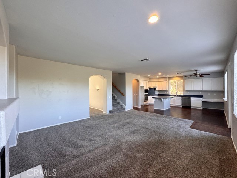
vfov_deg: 85.7
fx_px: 96
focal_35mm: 14
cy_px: 89
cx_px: 118
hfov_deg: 102.1
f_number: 2.2
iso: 200
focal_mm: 2.22
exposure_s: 1/120
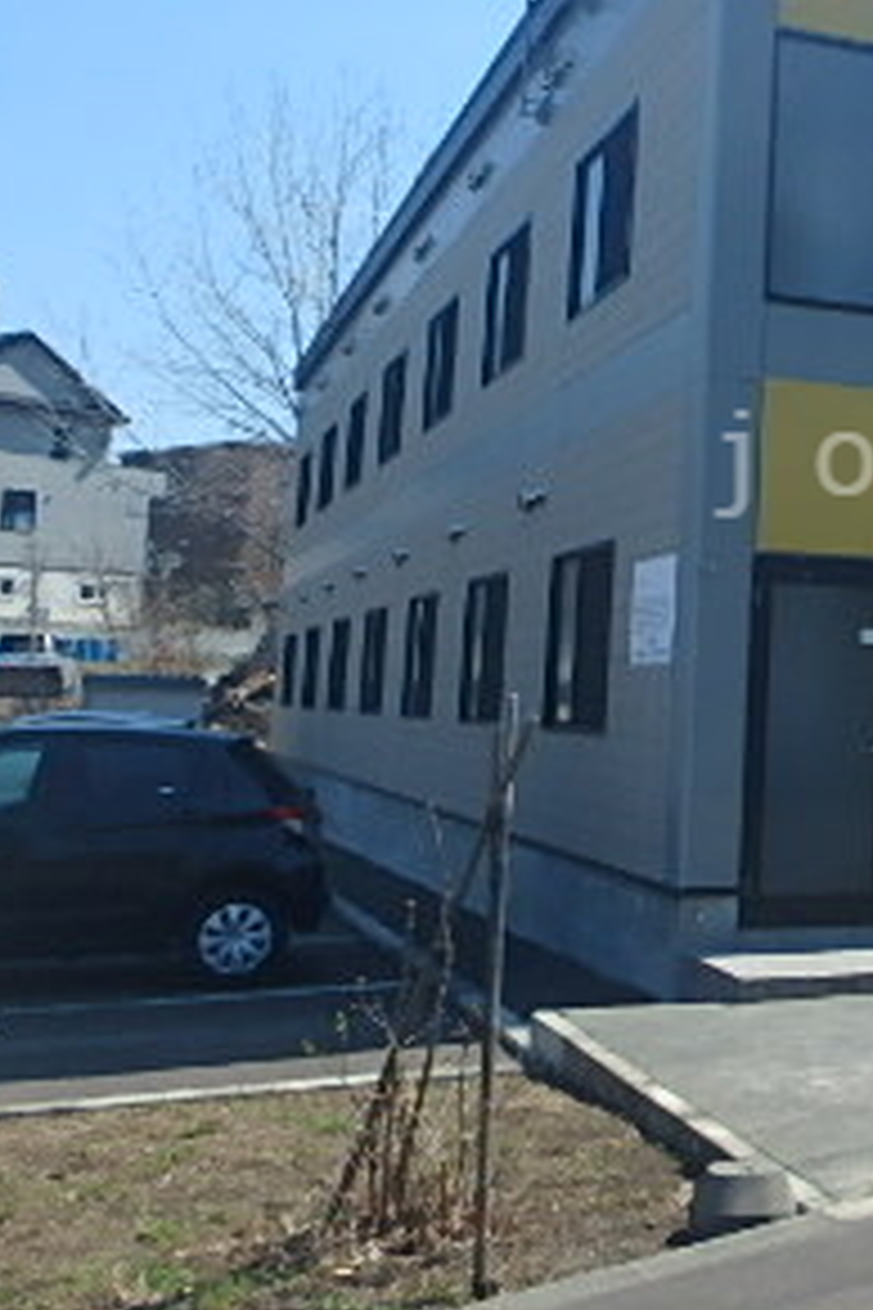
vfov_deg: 40.7
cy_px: 464
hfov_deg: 25.5
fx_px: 1746
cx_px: 1022
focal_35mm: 48
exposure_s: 1/400
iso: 125
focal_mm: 3.7
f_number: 6
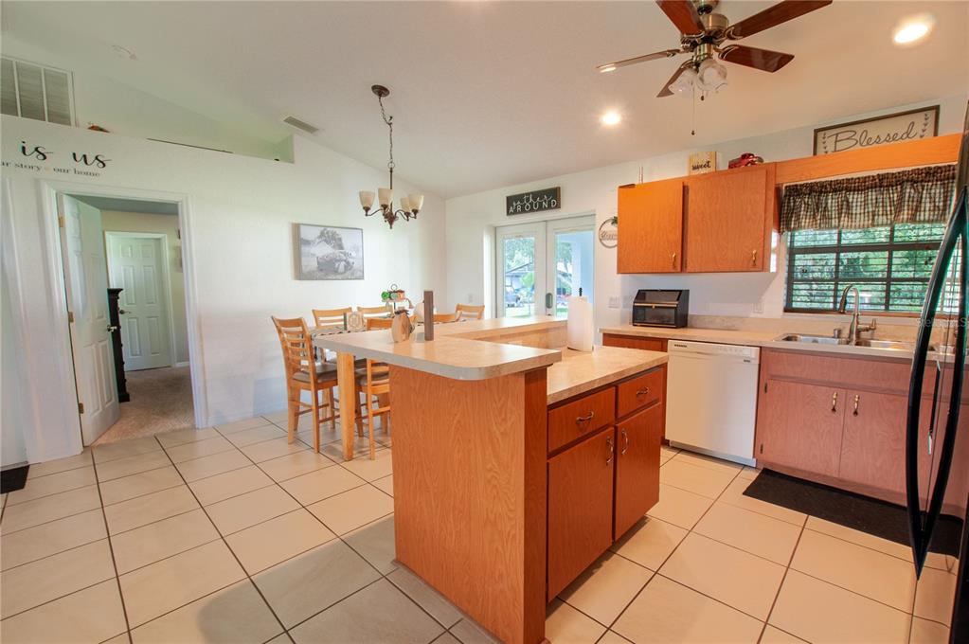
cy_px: 322
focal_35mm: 15
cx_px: 484
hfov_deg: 100.4
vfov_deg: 77.2
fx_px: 403
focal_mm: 10
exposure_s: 1/60
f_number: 9
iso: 400
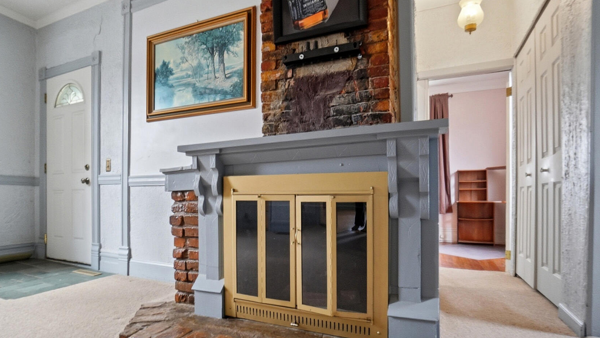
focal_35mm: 19
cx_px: 274
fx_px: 302
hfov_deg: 89.4
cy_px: 193
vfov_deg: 58.1
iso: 125
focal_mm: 10
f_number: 5.6
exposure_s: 1/60
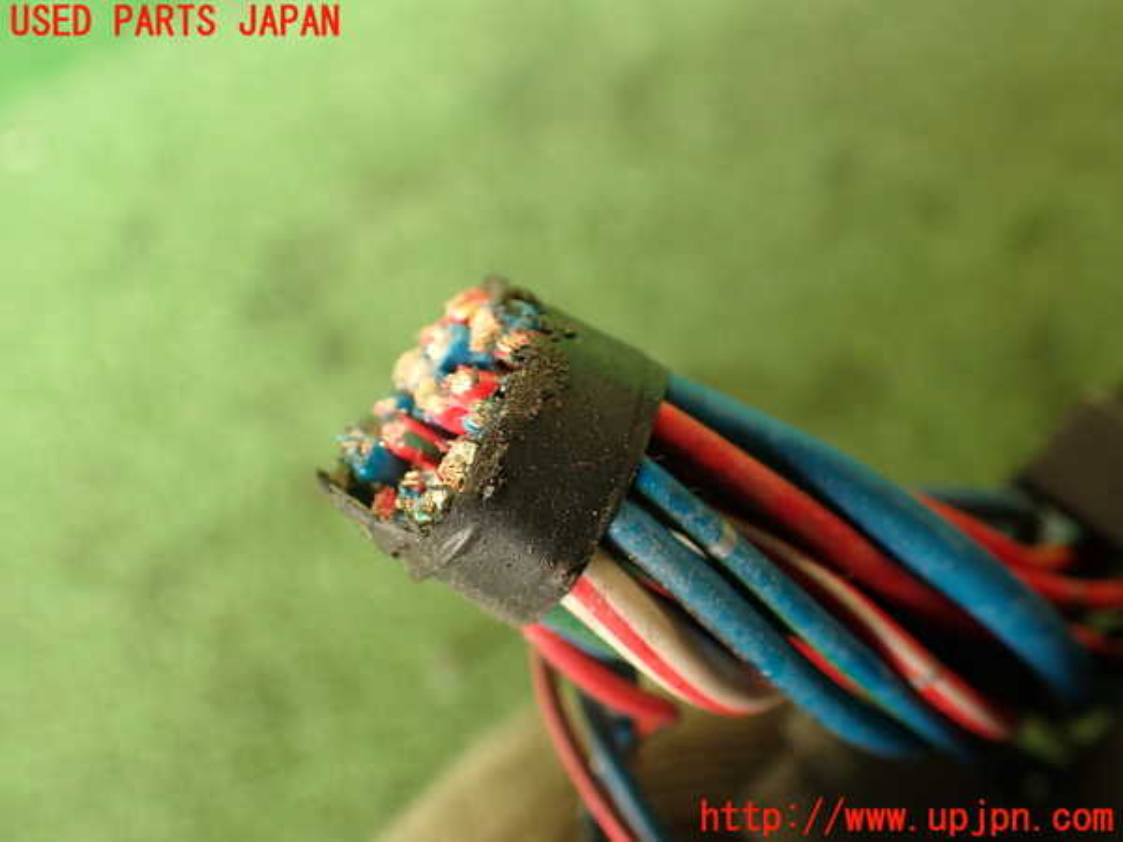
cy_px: 421
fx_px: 1038
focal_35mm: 32
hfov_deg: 56.8
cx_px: 562
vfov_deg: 44.2
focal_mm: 5.79
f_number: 2.4
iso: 200
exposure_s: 1/30
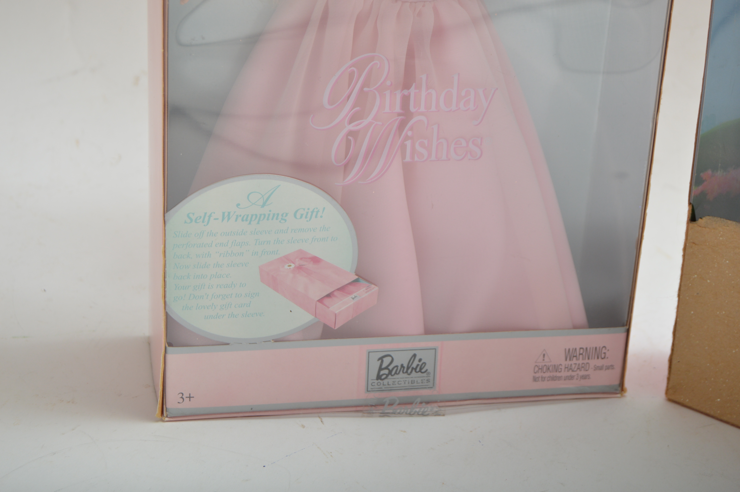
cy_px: 246
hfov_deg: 24.6
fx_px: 1694
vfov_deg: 16.5
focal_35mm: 82
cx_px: 370
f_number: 5.6
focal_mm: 55
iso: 200
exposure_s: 1/200
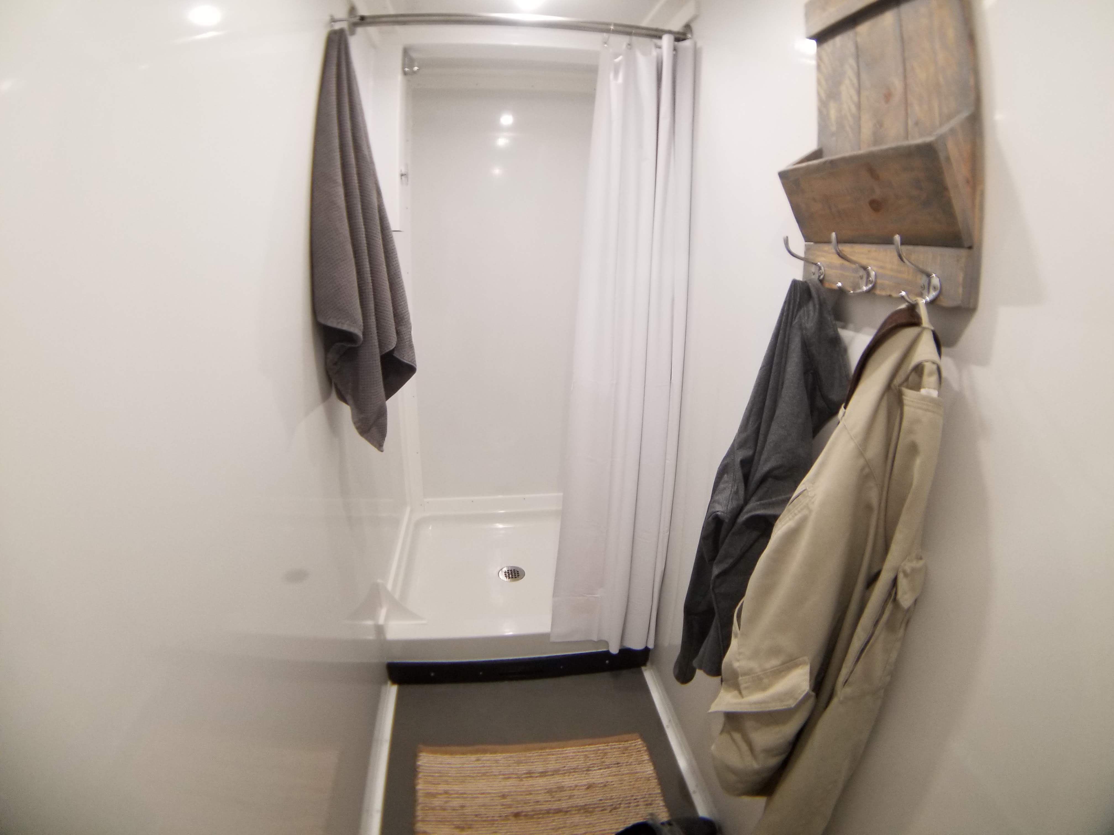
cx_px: 557
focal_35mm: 26
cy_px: 418
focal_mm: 4.25
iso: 160
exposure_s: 1/30
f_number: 1.7
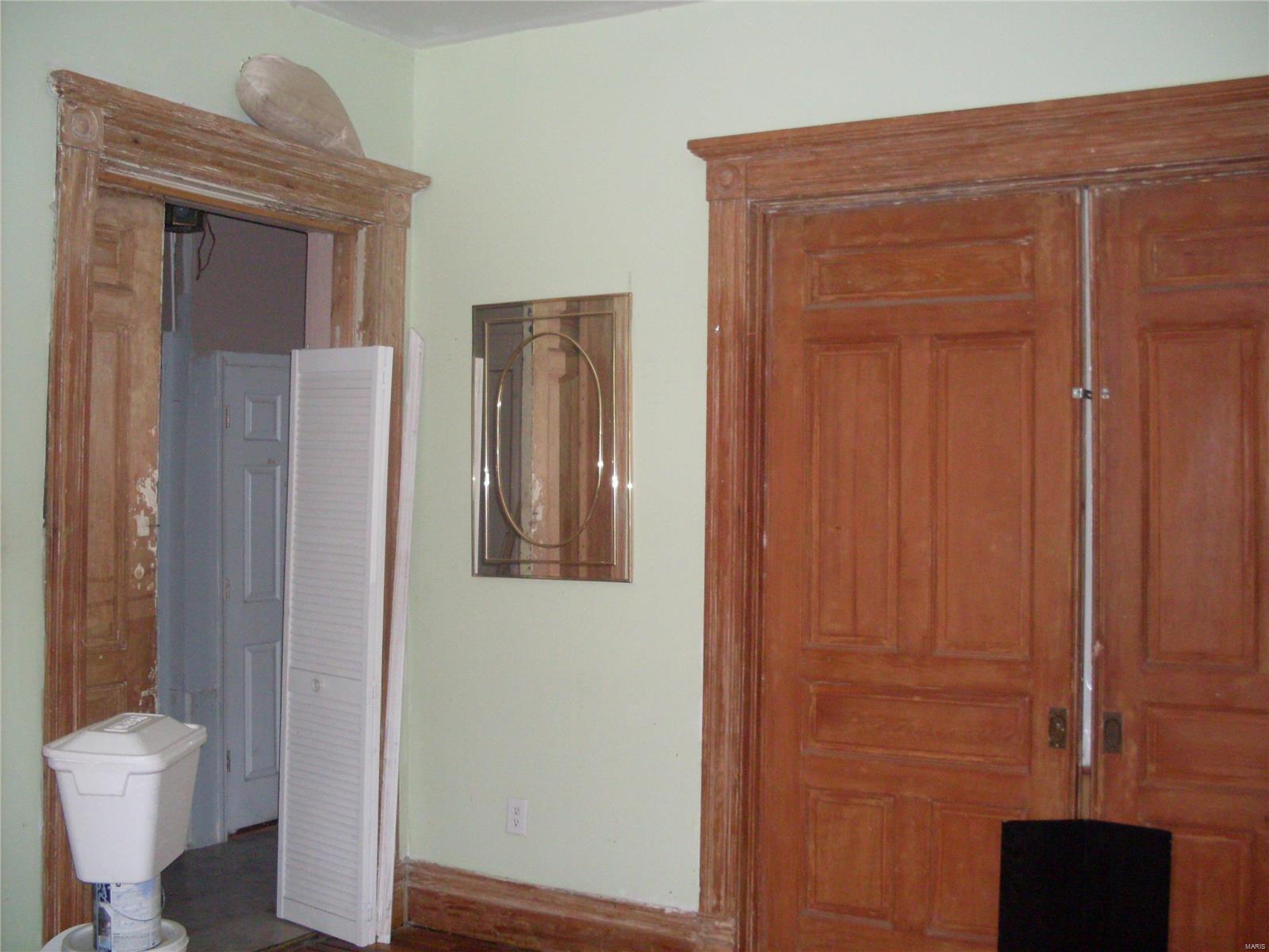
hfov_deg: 49.0
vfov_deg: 37.7
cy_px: 476
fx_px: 1393
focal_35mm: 38
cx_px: 634
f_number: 2.8
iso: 200
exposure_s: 1/45
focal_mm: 6.3
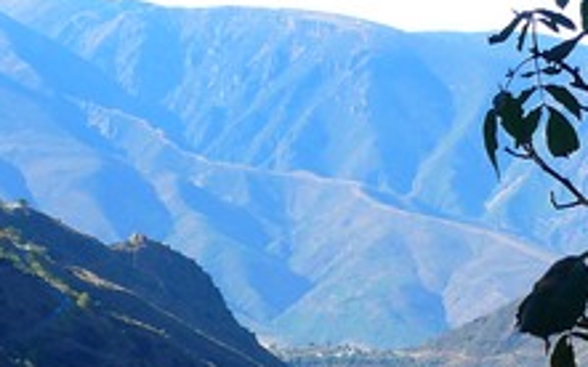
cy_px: 471
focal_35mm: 169
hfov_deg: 12.4
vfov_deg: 7.7
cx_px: 439
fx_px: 2708
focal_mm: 10
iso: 100
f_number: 4
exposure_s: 1/160
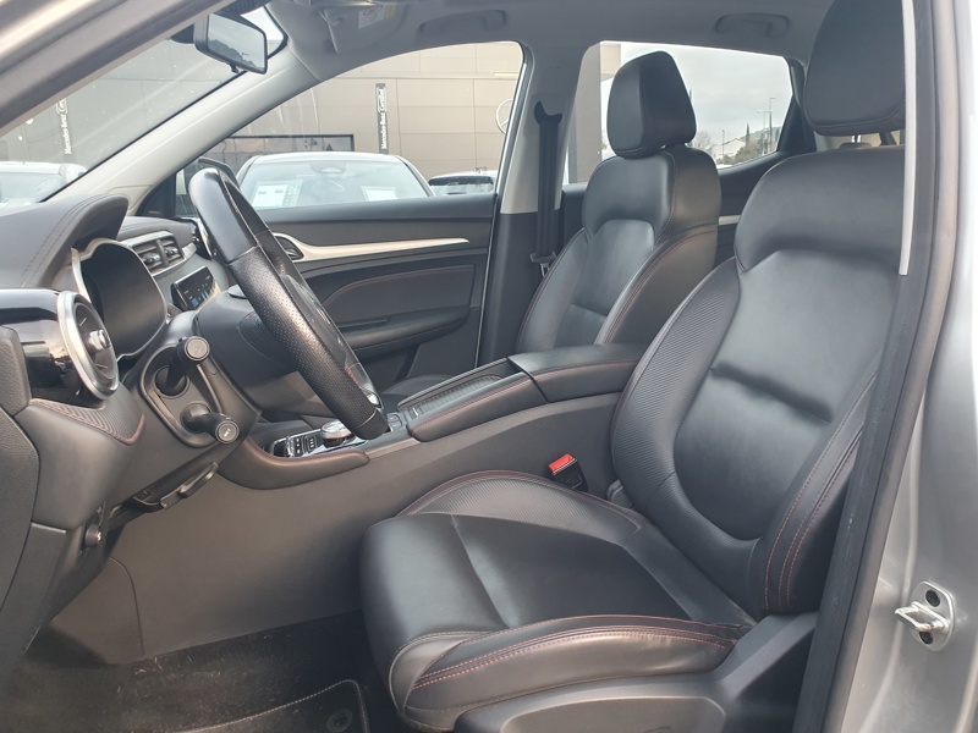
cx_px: 489
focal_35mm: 26
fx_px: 735
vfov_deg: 53.1
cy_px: 366
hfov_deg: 67.3
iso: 200
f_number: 2.4
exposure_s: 1/50
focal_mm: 4.32
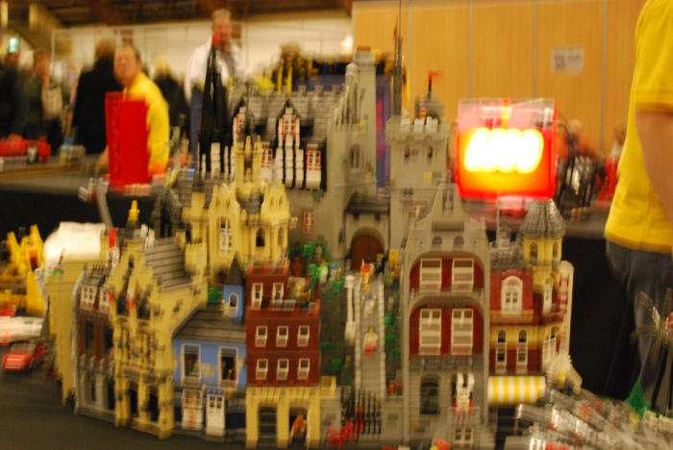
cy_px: 225
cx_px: 336
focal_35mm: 54
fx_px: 1010
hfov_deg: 36.8
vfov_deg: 25.1
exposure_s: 1/13
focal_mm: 36
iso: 1600
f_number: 5.3
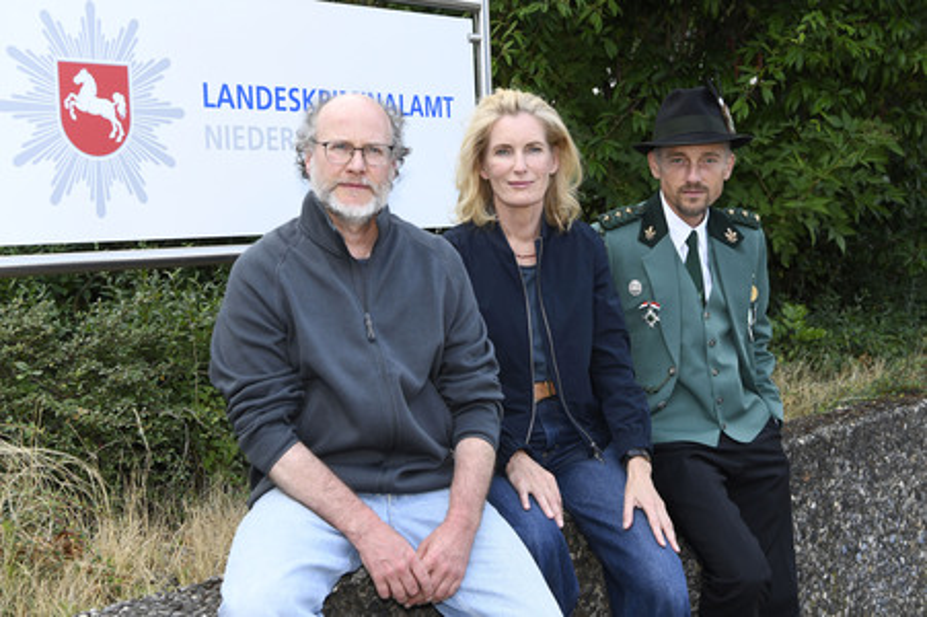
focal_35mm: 50
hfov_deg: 39.6
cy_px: 308
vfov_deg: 27.0
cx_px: 464
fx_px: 1287
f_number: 5.6
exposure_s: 1/640
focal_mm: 50
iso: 800
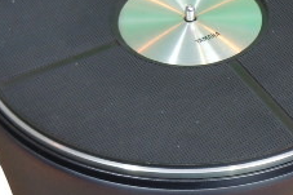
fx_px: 1074
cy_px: 128
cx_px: 241
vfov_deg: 10.4
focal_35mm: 132
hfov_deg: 15.4
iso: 100
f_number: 3.8
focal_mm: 8.1
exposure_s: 1/3
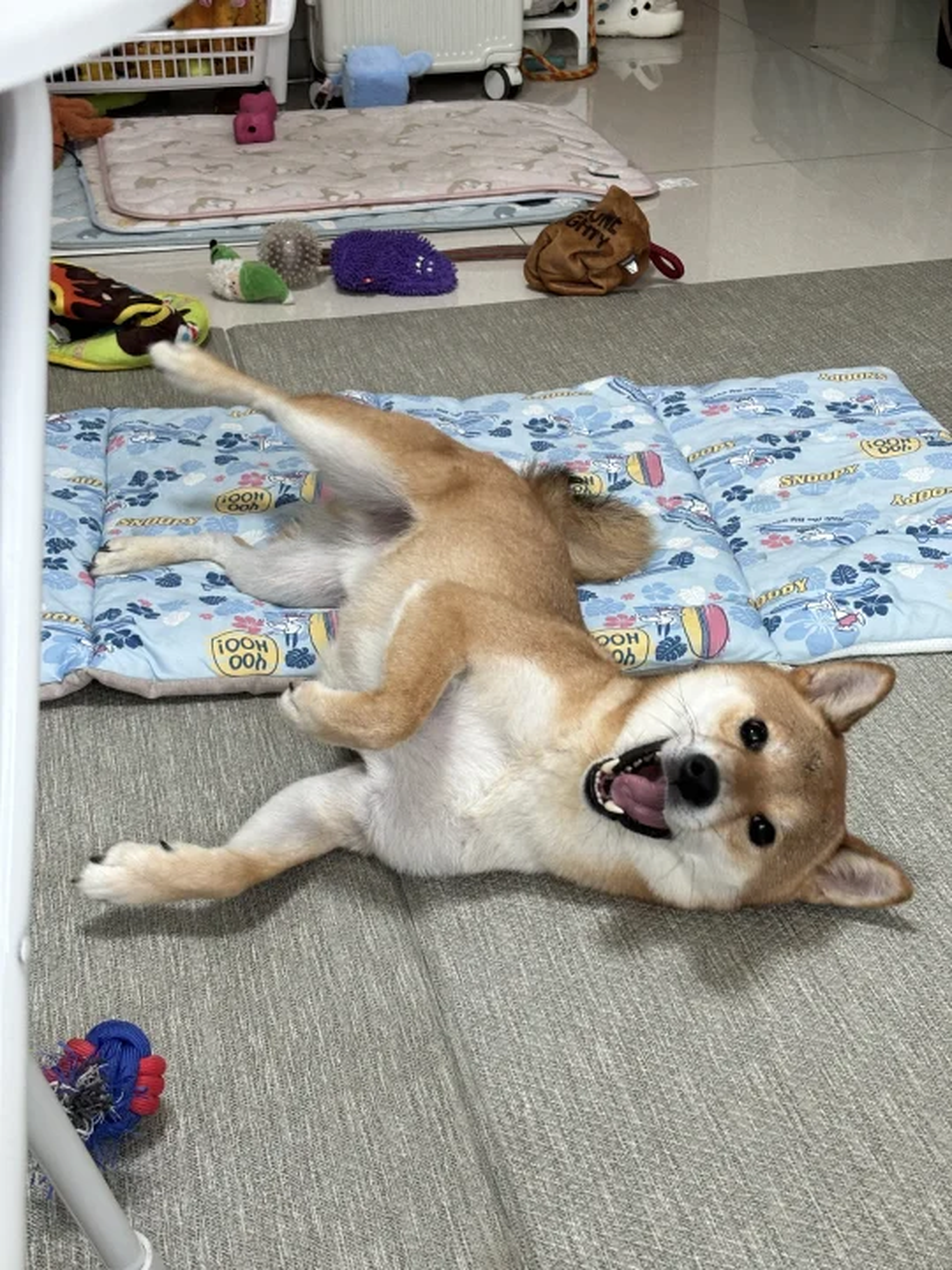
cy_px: 635
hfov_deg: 28.0
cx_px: 476
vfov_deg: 36.8
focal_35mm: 52
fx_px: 1907
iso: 100
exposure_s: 1/60
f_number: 1.6
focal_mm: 5.96
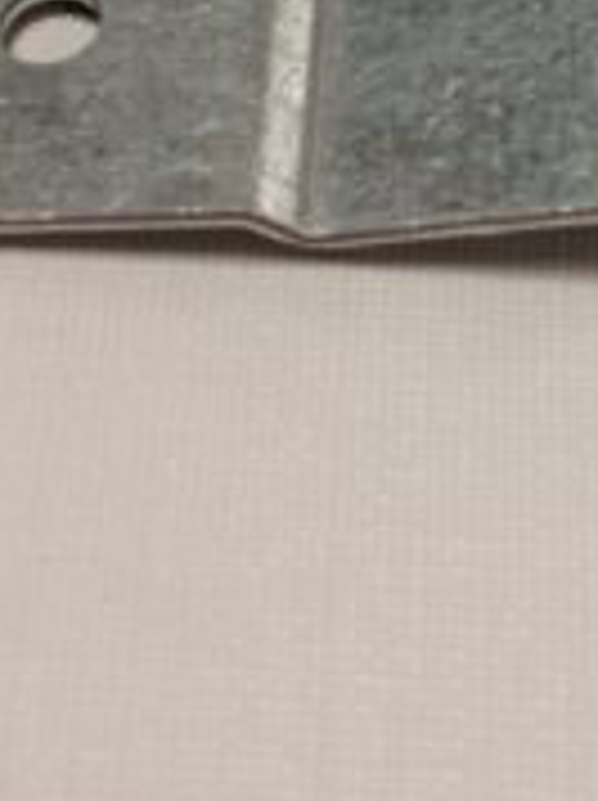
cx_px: 310
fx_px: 1247
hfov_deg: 27.0
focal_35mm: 54
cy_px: 27
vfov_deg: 33.0
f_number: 1.8
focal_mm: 5.23
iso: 50
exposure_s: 1/50
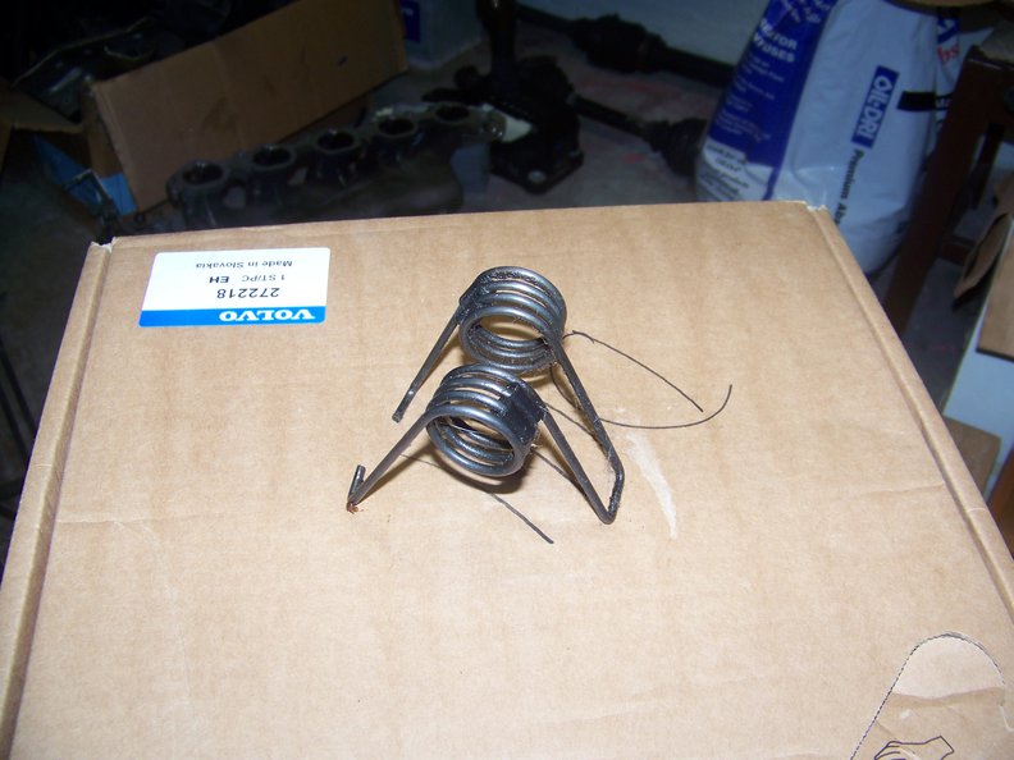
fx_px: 1055
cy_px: 380
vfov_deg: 39.7
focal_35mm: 36
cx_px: 507
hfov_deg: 51.4
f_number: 2.8
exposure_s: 1/30
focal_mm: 5.85
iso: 64
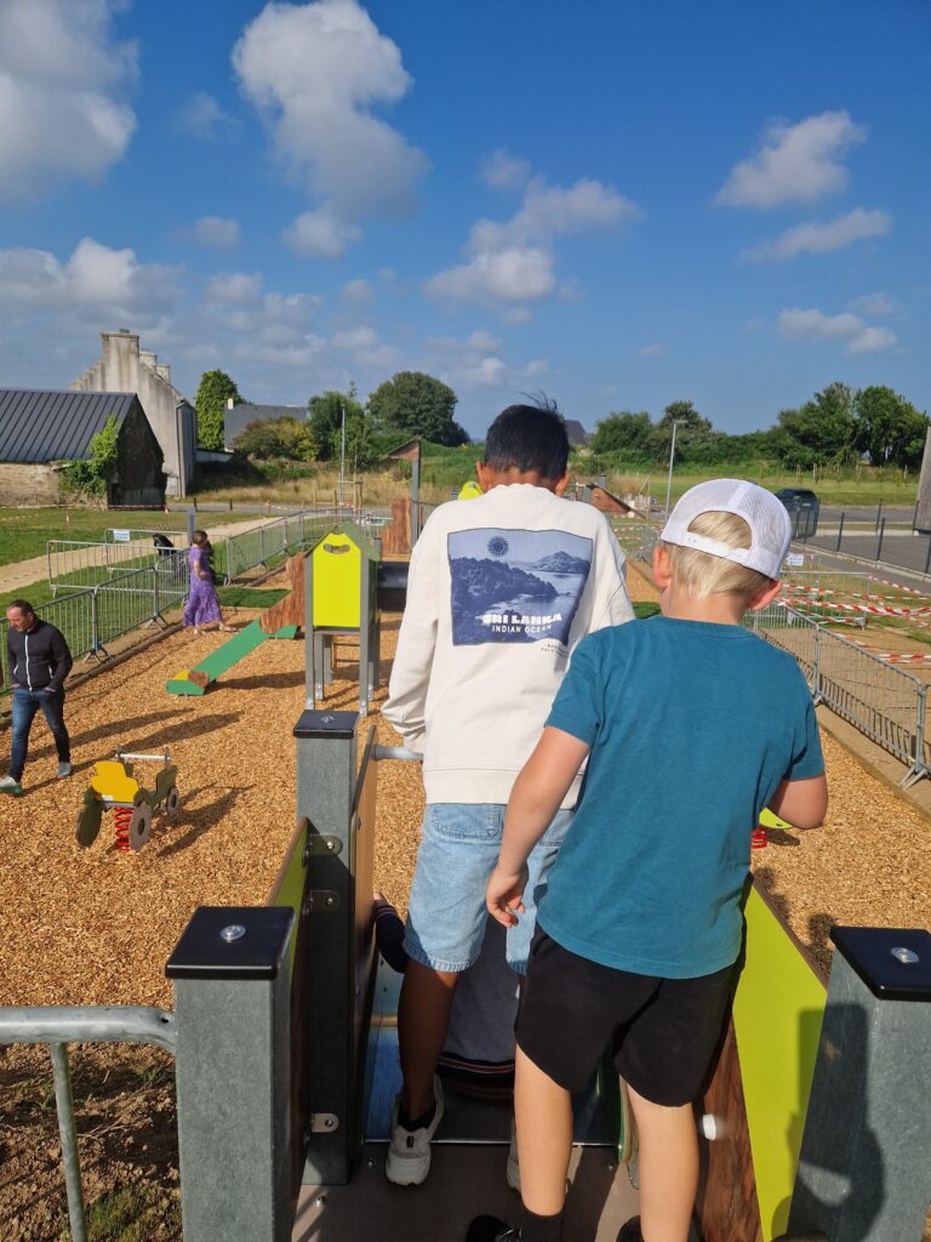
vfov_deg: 73.9
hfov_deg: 58.9
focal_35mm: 23
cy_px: 621
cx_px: 466
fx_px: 825
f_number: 1.8
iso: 50
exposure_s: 1/3288
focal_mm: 5.4
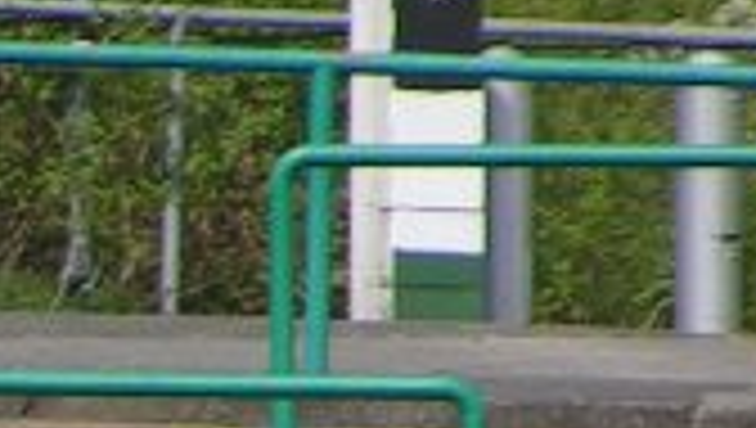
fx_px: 32335
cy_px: 1072
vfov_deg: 0.8
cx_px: -765
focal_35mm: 1611
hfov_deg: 1.3
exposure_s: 1/1000
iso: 50
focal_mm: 47.6
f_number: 3.5
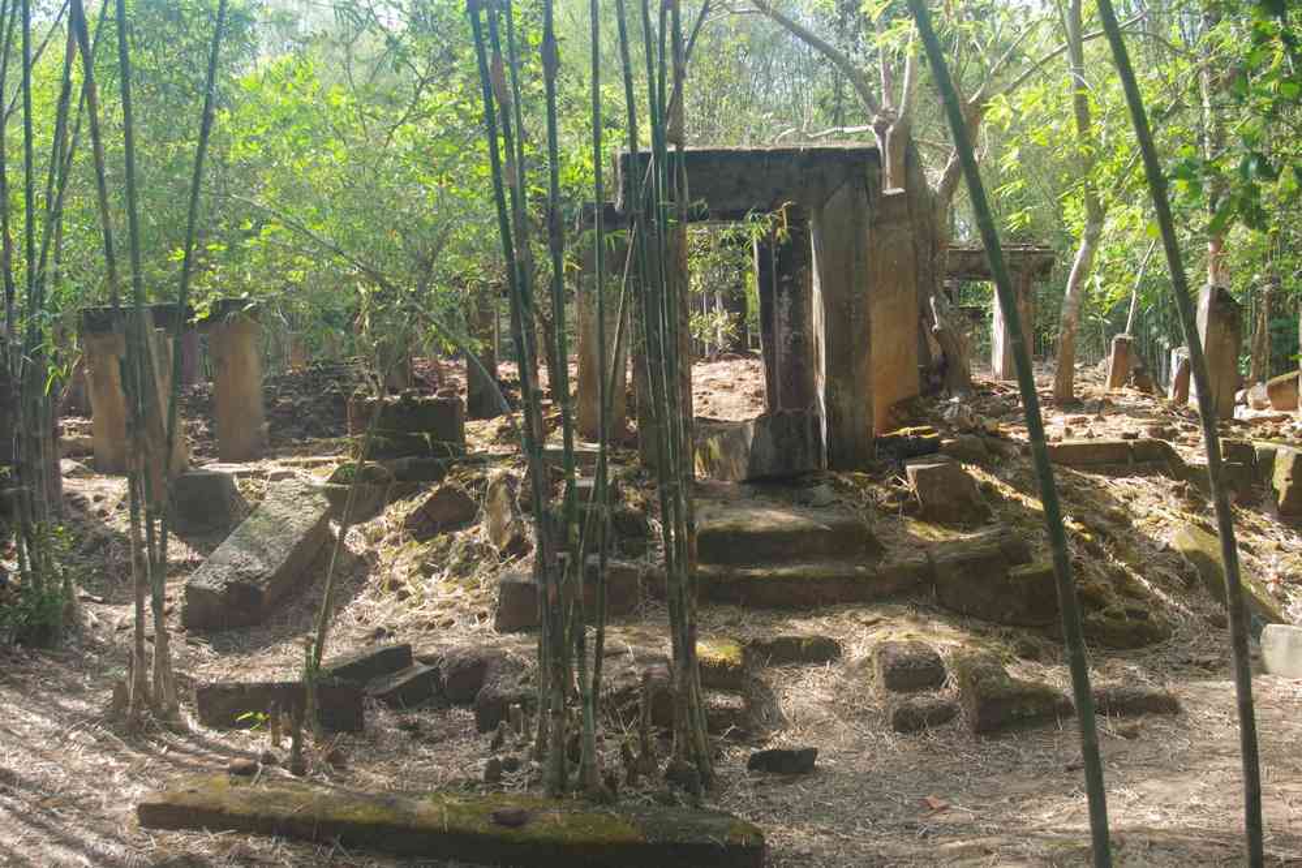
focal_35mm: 39
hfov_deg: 49.6
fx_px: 1410
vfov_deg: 34.2
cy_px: 434
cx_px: 651
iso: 200
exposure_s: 1/50
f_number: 5.6
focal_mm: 26
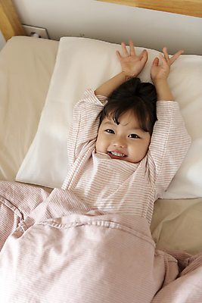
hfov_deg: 26.0
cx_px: 101
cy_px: 152
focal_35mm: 52
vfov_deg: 38.2
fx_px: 437
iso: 400
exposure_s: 1/80
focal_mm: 52
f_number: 2.8
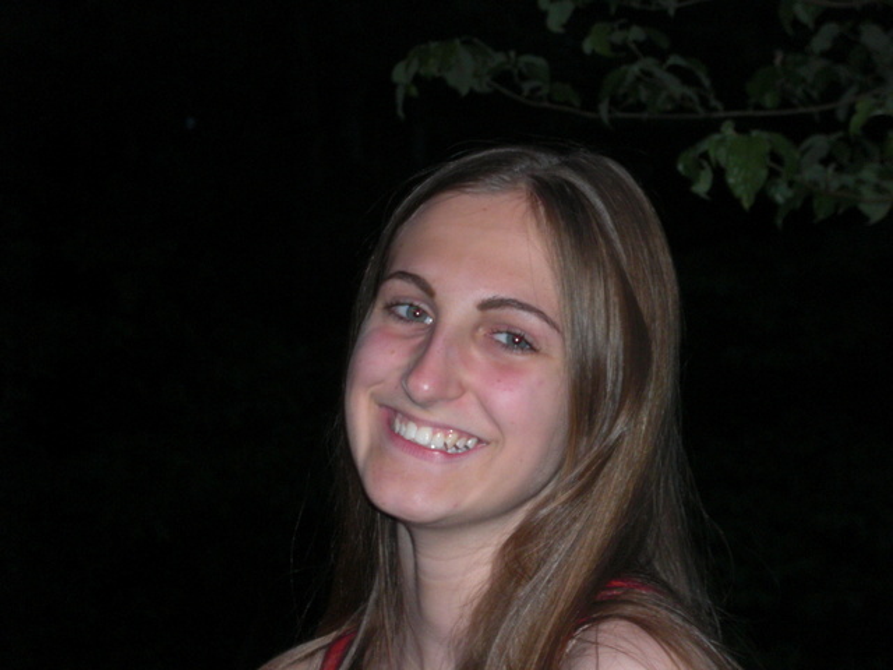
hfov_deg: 18.2
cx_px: 446
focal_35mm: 108
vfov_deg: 13.7
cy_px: 335
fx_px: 2786
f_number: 5.3
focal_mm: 18.9
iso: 200
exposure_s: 1/60
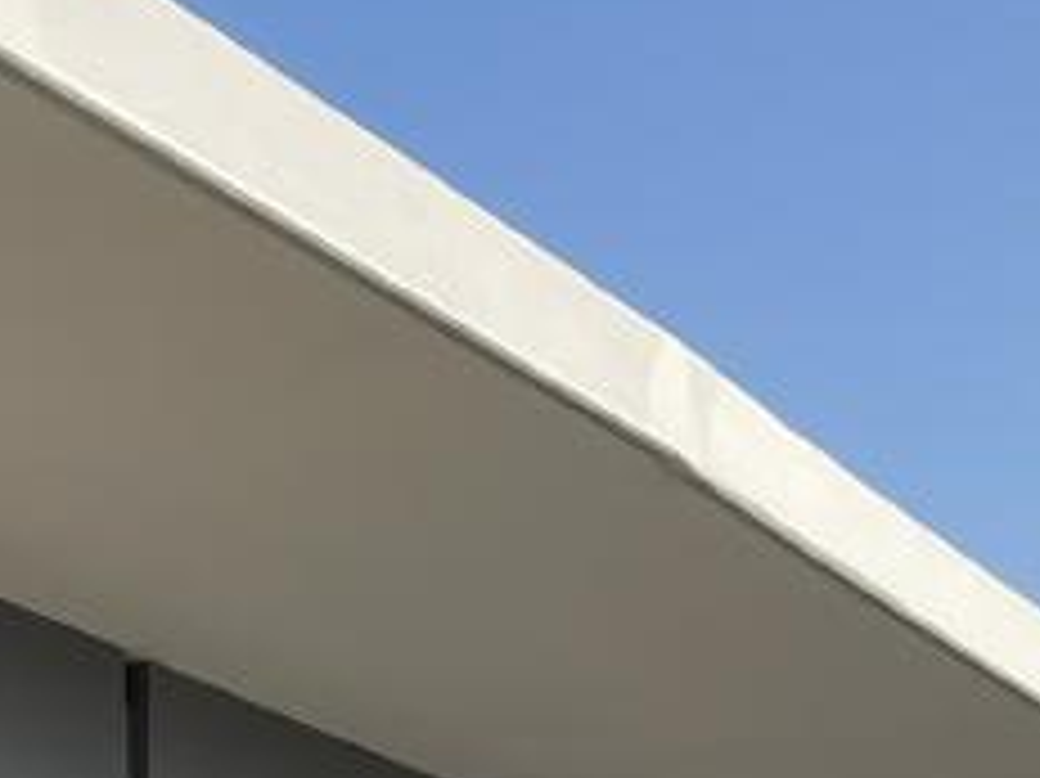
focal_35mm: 144
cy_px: 1745
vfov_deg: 9.4
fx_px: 4324
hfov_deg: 12.8
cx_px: -653
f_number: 1.6
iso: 32
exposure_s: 1/3861
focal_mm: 4.2
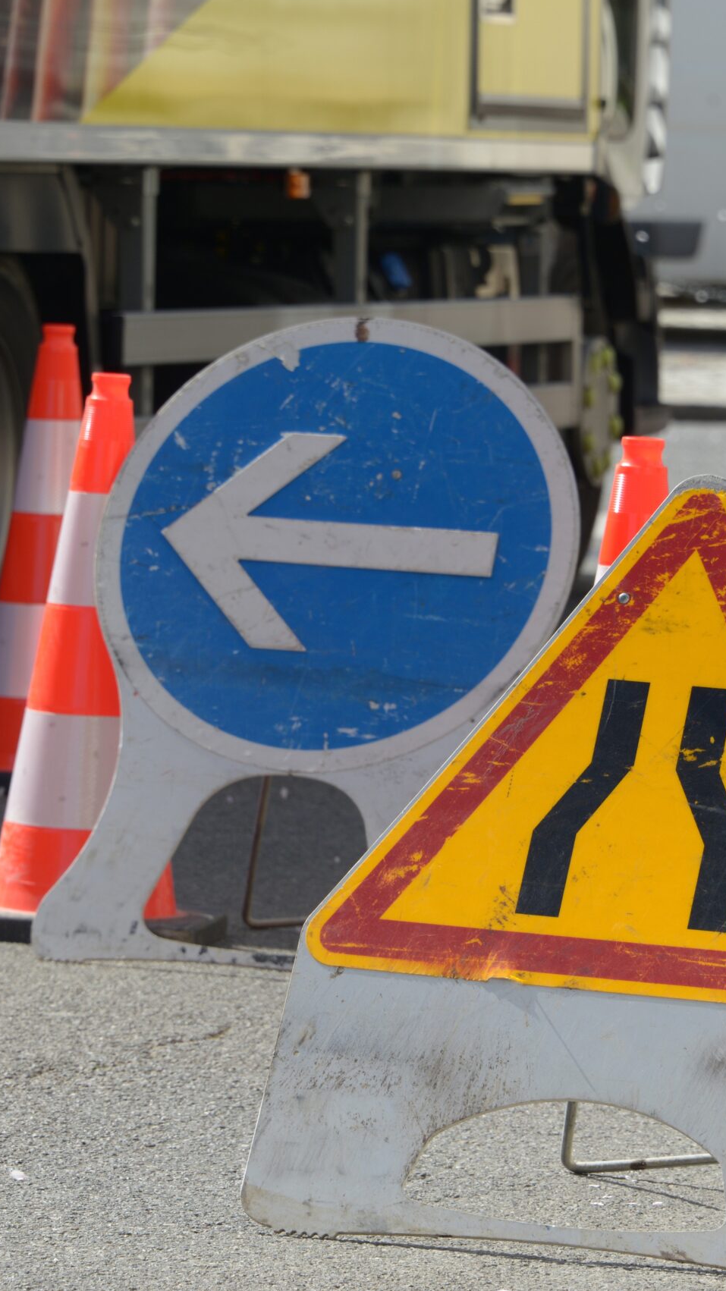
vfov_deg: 8.1
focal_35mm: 268
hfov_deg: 4.5
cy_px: 644
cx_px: 249
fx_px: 9175
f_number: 9
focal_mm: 170
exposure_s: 1/320
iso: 200
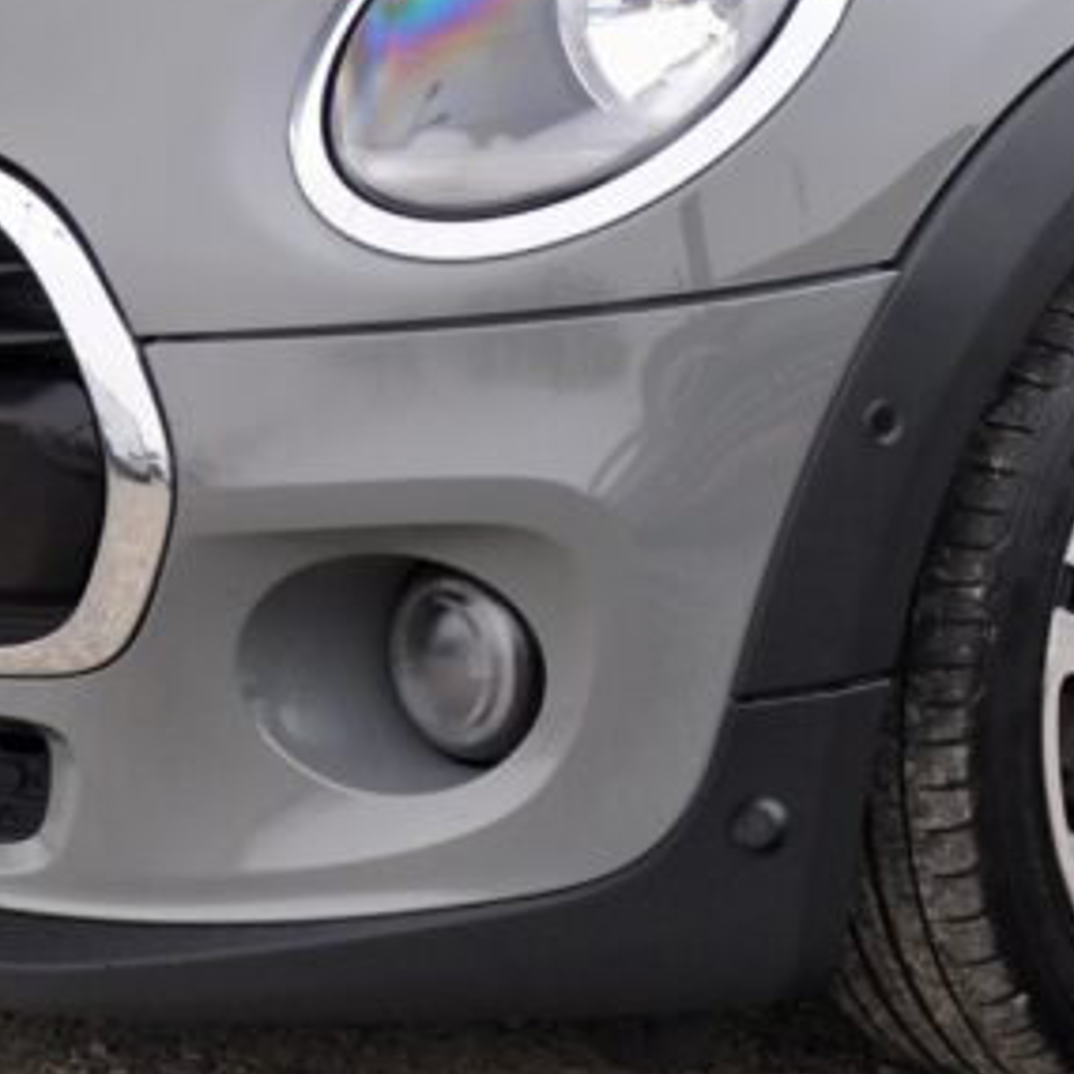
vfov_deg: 13.4
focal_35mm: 128
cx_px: 950
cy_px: -102
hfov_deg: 13.5
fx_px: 4493
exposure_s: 1/125
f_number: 5.6
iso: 500
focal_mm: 28
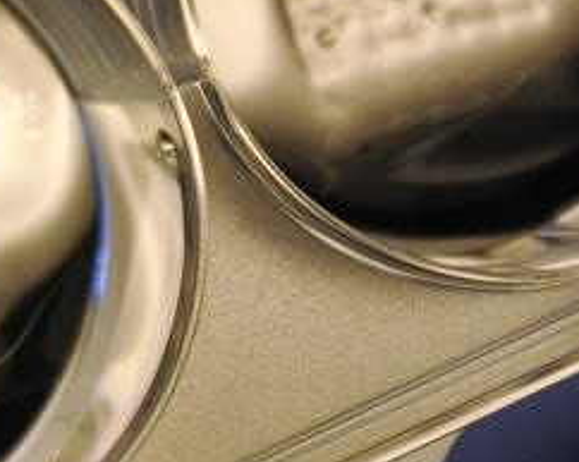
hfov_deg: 3.1
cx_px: -263
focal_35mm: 626
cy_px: 57
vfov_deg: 2.5
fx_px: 10714
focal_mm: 105
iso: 800
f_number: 7.1
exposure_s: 1/200
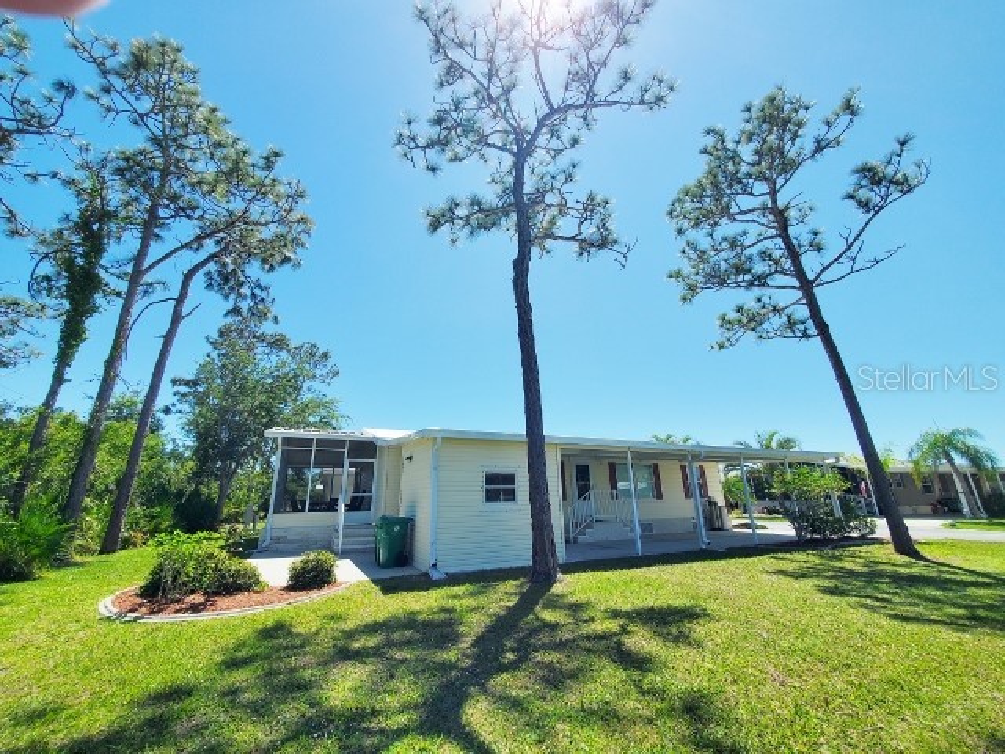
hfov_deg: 106.2
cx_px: 502
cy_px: 377
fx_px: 377
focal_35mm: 13
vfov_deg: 89.9
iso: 50
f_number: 2.2
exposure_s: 1/1300
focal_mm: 1.8
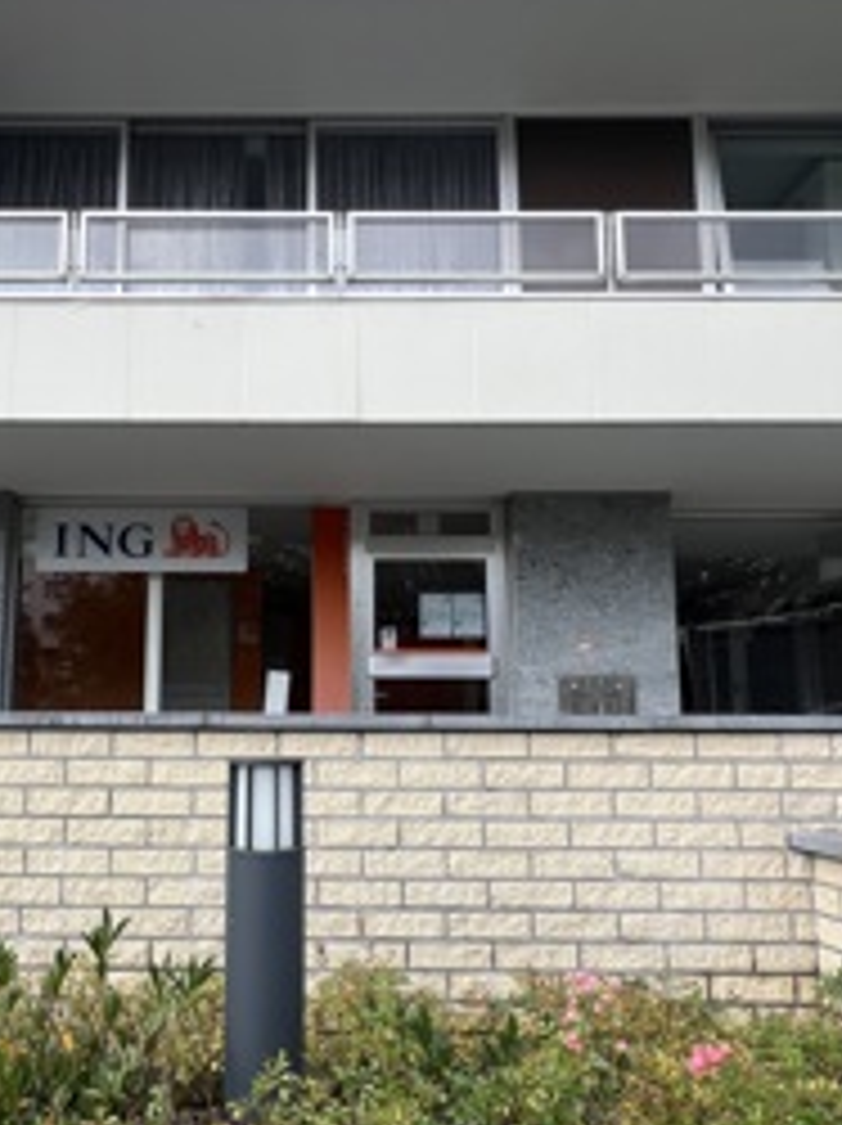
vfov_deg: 69.3
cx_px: 288
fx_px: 812
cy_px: 616
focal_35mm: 25
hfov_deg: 53.8
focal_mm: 1.57
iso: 32
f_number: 1.8
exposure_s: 1/457
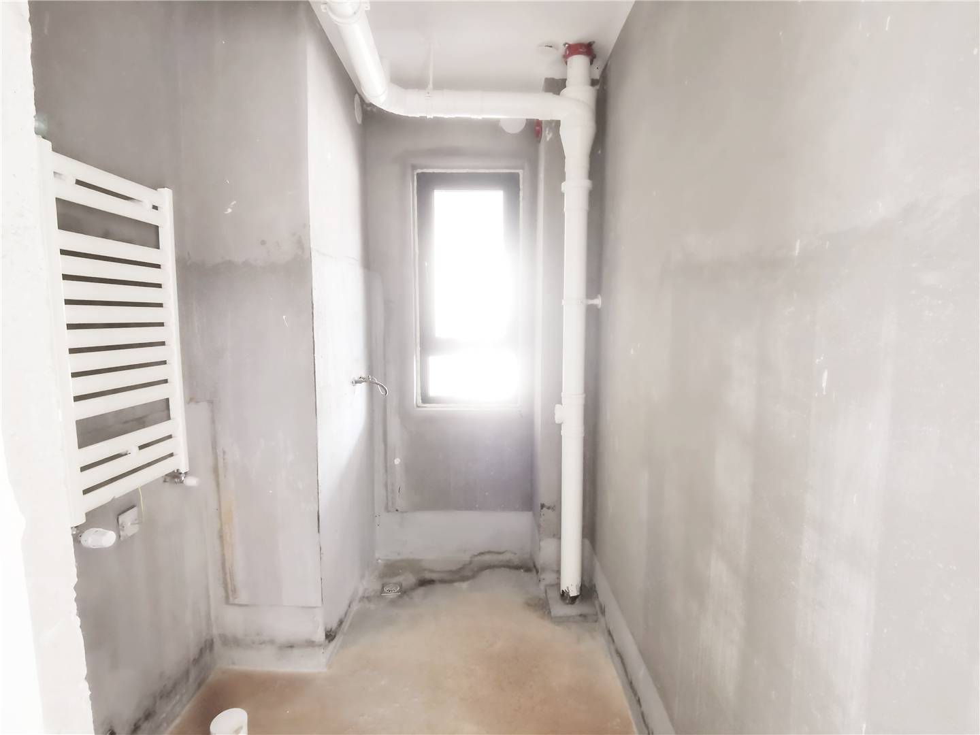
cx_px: 490
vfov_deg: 74.7
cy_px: 368
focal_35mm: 17
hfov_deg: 91.0
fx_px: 481
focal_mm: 2.26
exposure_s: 1/16.7
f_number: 2.2
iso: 800
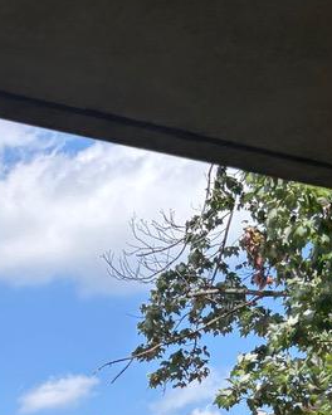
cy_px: 811
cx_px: -176
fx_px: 1449
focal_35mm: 118
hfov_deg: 12.4
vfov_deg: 13.9
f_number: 1.6
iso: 50
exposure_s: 1/1178
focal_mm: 5.96
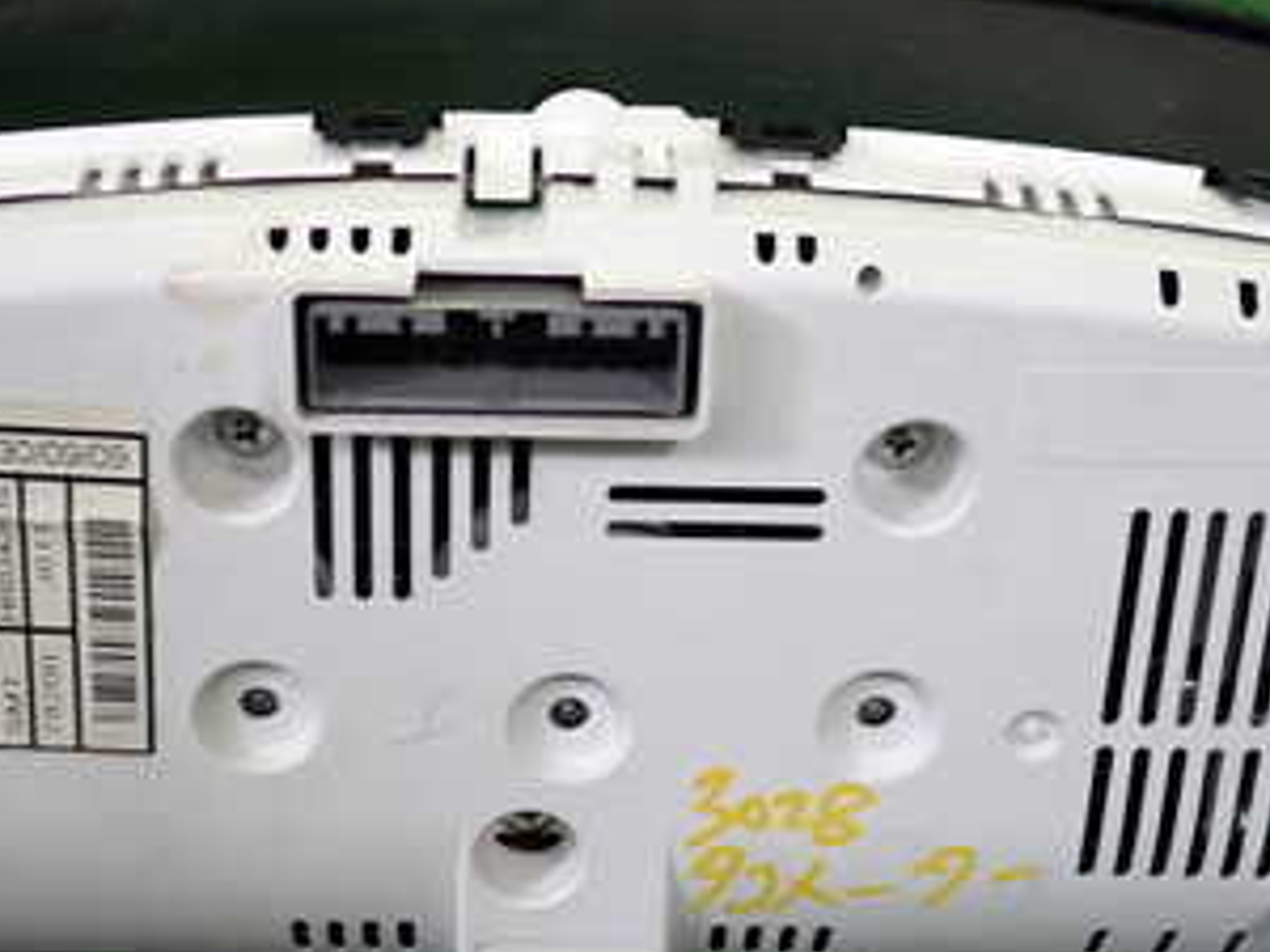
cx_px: 593
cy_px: 580
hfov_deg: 32.2
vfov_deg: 24.4
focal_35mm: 60
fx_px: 2201
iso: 200
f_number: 2.3
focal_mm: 5.4
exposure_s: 1/50
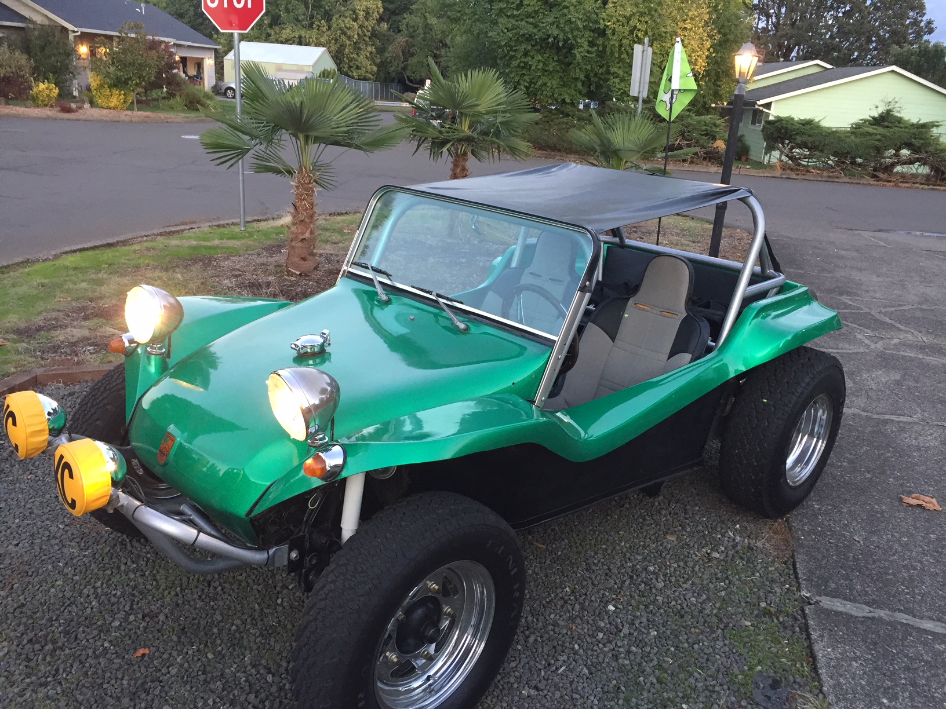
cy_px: 354
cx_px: 473
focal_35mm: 29
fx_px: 793
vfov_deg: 48.2
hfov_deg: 61.7
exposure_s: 1/30
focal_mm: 4.15
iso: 100
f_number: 2.2
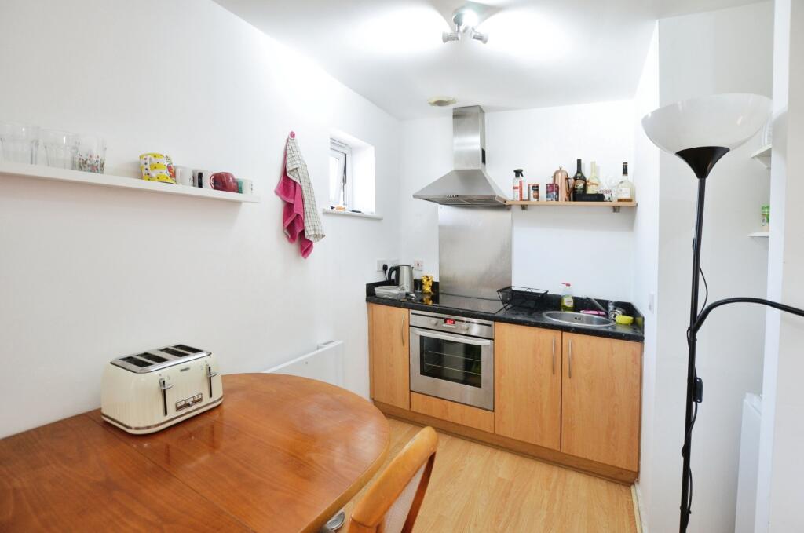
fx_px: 334
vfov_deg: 77.1
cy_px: 266
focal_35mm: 15
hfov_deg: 100.5
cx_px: 402
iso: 640
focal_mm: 10
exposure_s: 1/60
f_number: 4
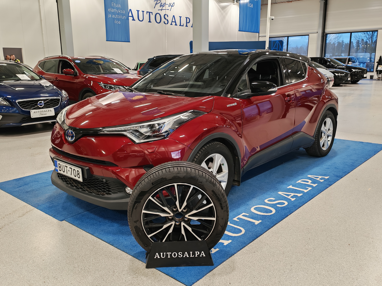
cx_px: 191
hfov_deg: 55.4
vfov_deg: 42.9
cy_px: 143
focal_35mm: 33
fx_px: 364
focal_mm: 6.12
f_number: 1.9
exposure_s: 1/100
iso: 320
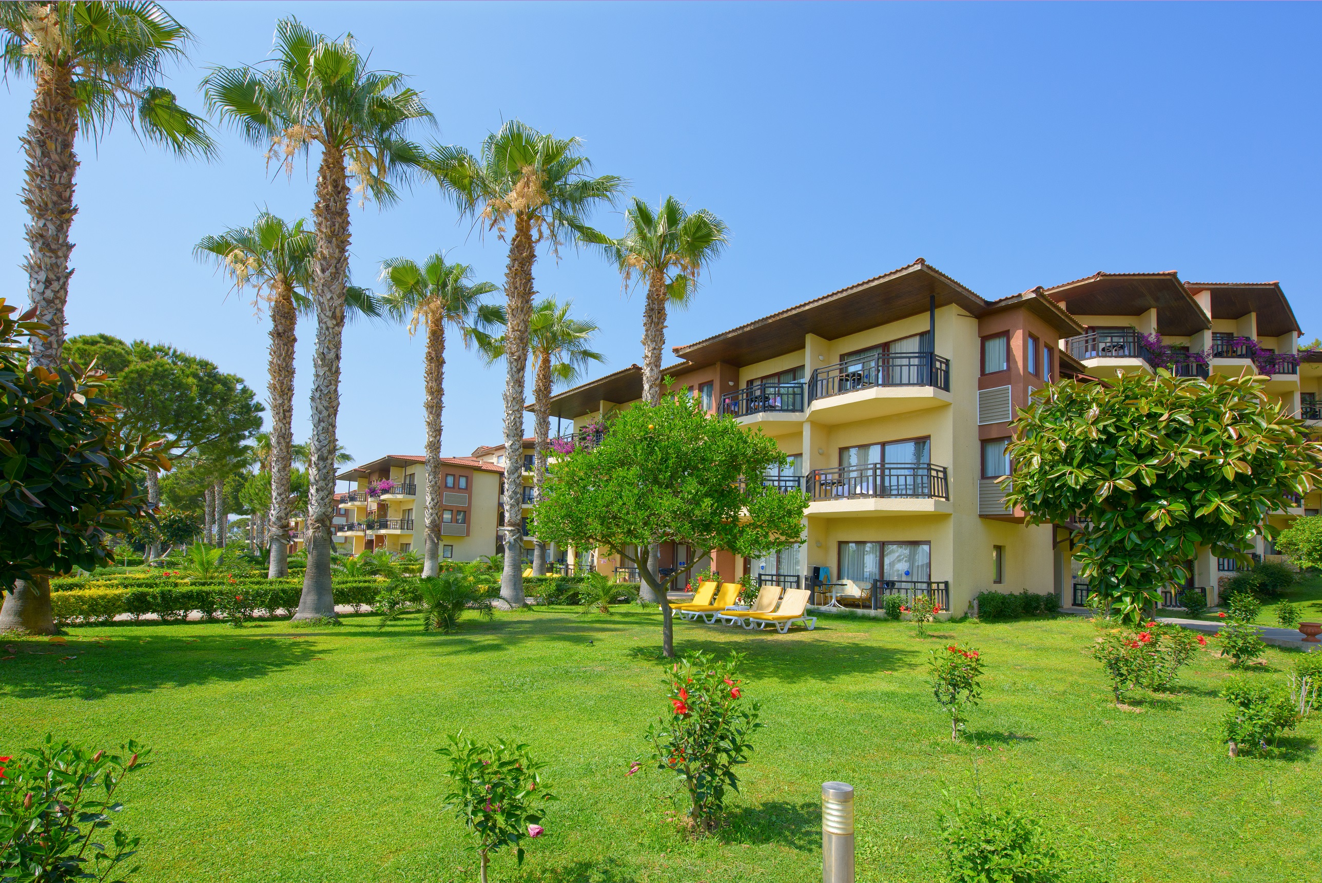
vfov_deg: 73.8
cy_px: 442
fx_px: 588
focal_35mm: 16
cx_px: 661
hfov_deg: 96.7
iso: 140
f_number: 9.5
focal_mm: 16
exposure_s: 1/350
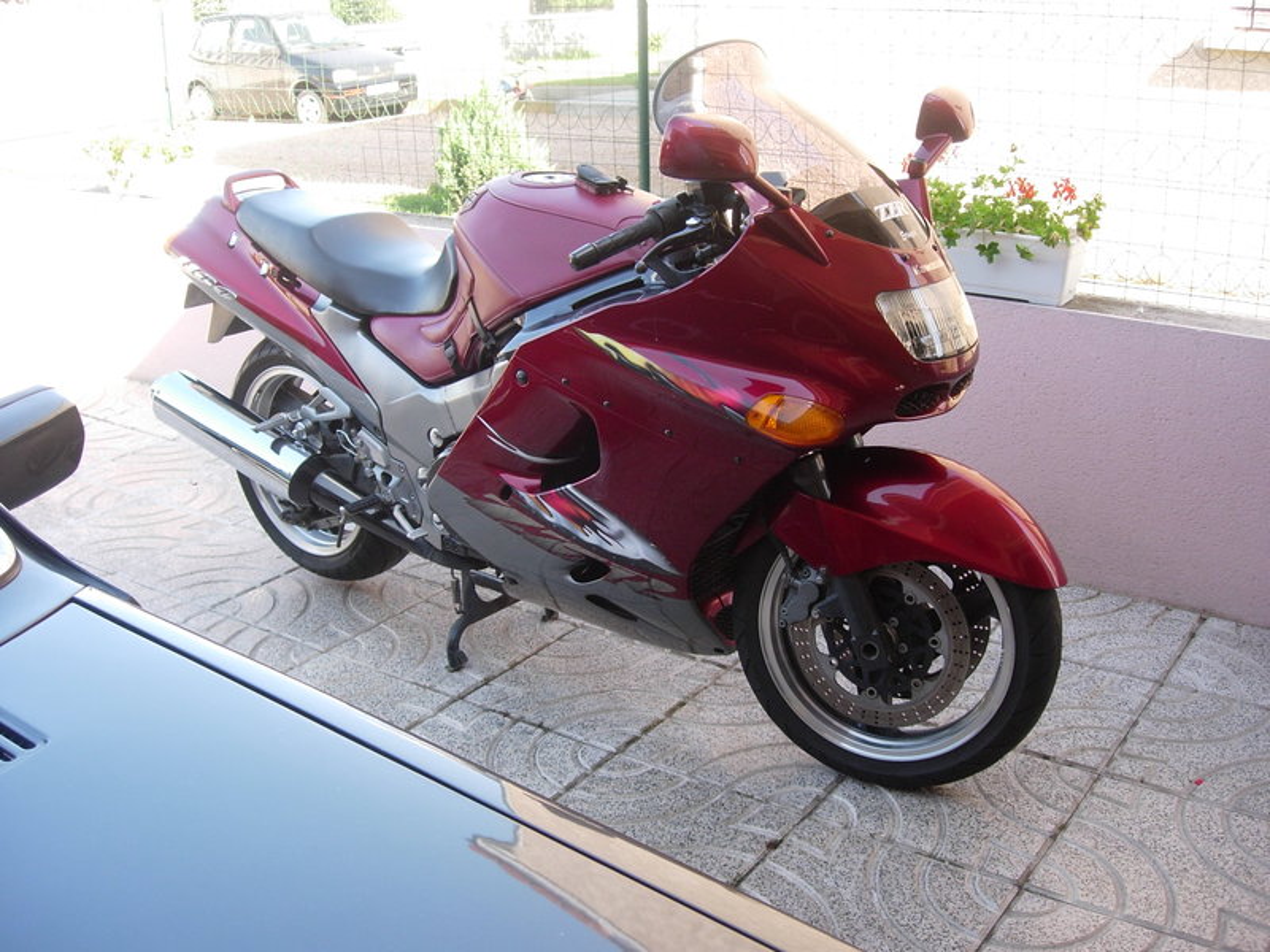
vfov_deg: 37.7
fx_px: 1394
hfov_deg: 49.0
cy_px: 476
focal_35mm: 38
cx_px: 635
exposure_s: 1/140
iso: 79
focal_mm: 7.8
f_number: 2.8
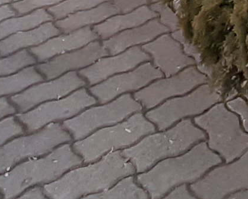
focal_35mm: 99
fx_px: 727
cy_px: -420
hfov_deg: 18.6
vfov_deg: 10.4
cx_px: 279
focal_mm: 1.42
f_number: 2.2
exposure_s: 1/50
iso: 50
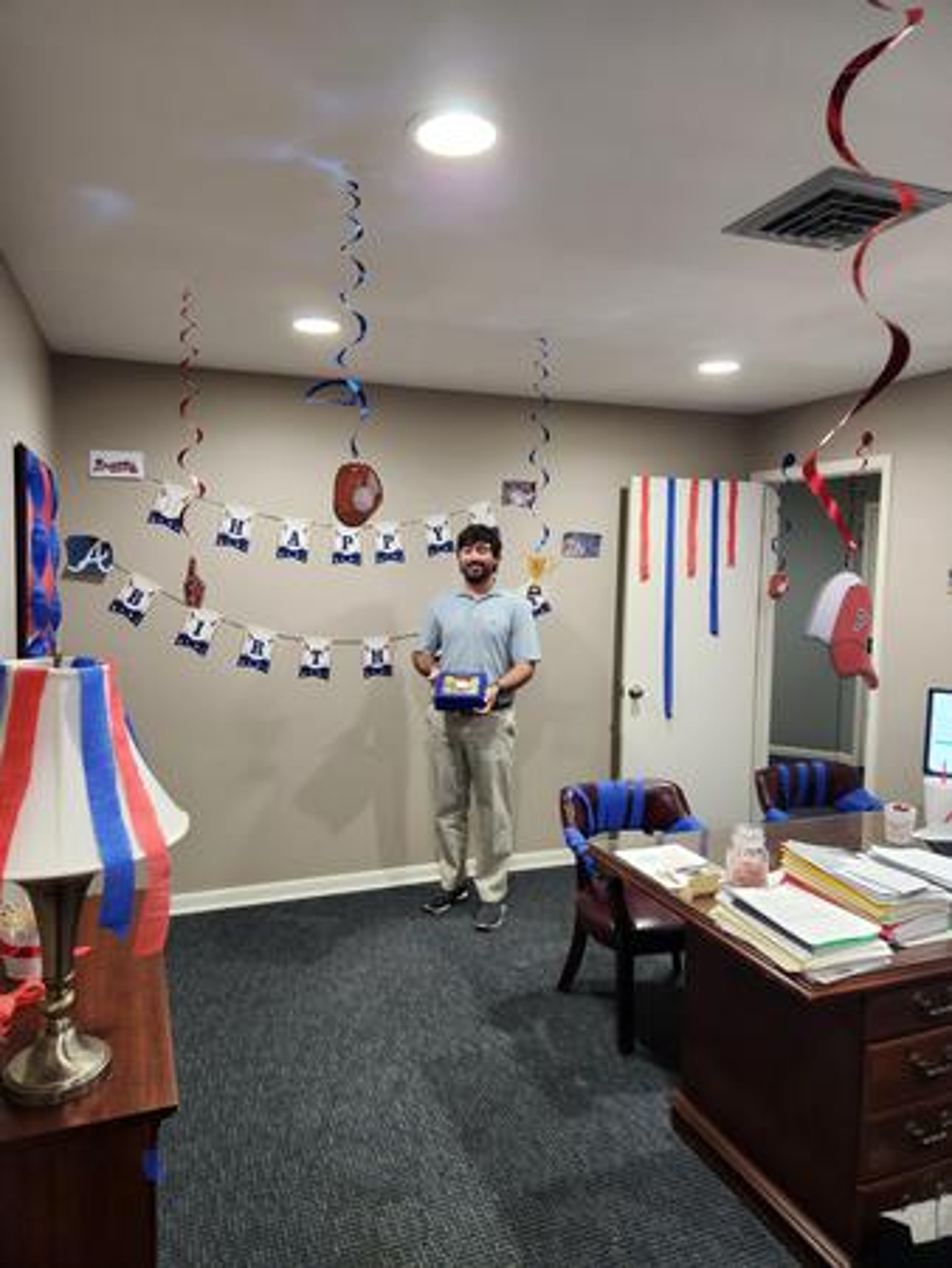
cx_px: 476
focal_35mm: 23
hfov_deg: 58.9
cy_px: 634
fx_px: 843
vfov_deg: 73.9
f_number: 1.8
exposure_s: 1/60
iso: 250
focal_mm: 5.4
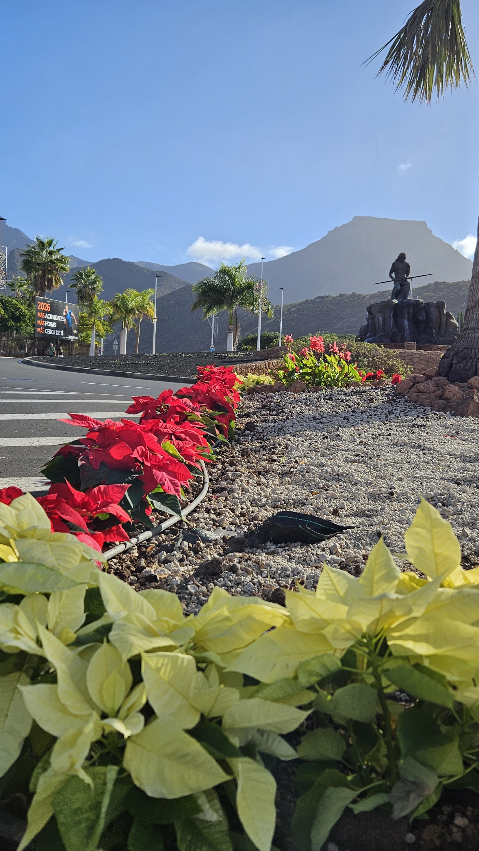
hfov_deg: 34.6
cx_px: 266
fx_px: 768
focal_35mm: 34
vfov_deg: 58.0
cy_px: 429
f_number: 1.8
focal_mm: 5.4
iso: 25
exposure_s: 1/2169
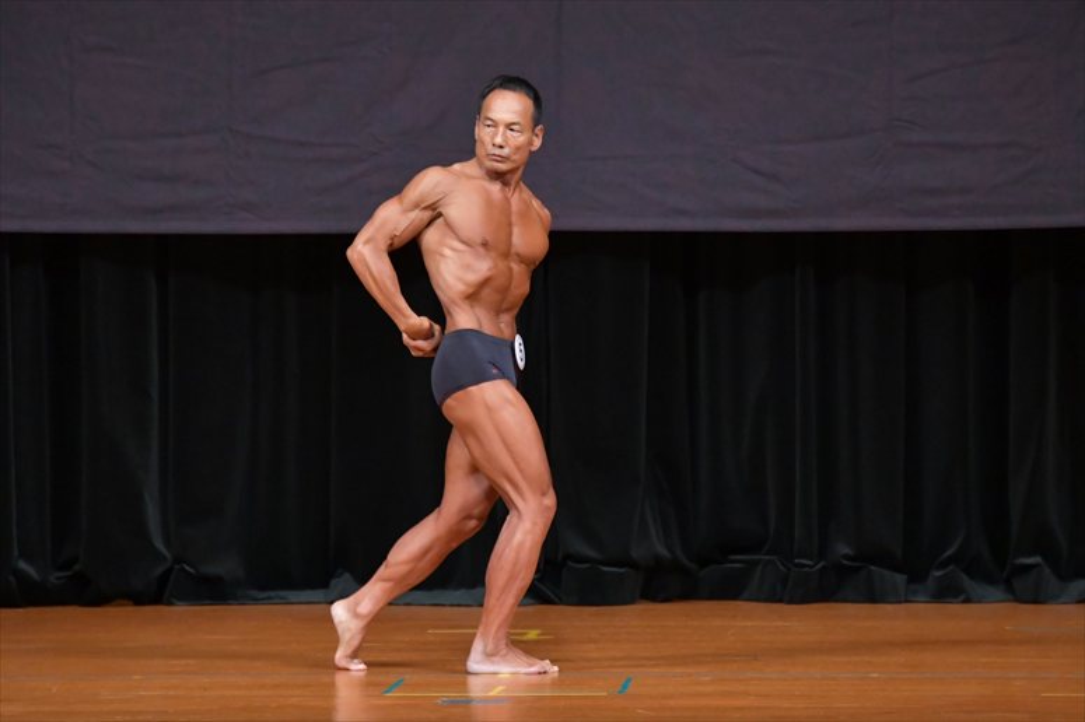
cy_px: 361
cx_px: 542
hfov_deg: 6.9
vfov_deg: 4.6
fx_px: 9037
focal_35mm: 300
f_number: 5.6
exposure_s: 1/400
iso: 5000
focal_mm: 200
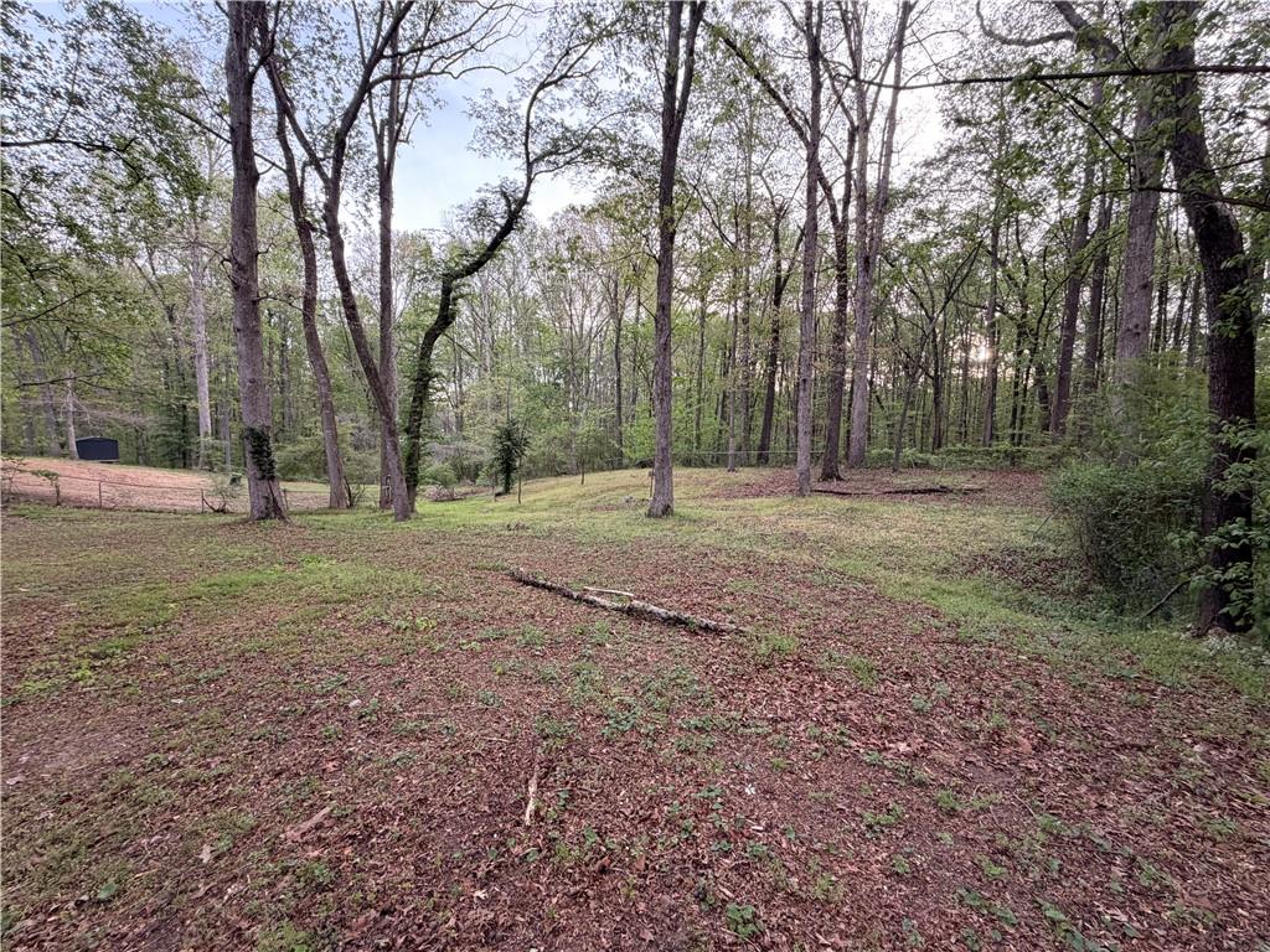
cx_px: 635
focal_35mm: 14
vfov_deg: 85.7
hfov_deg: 102.1
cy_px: 476
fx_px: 514
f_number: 2.2
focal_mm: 2.22
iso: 125
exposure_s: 1/121
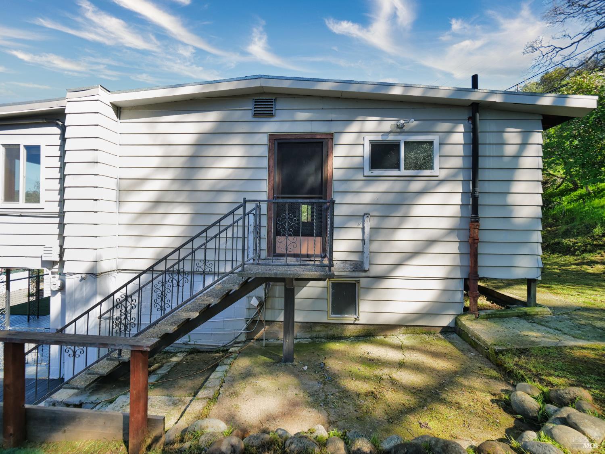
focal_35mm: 14
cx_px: 302
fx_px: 245
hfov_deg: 102.1
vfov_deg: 85.7
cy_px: 227
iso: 160
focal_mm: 7
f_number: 2.8
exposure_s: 1/640
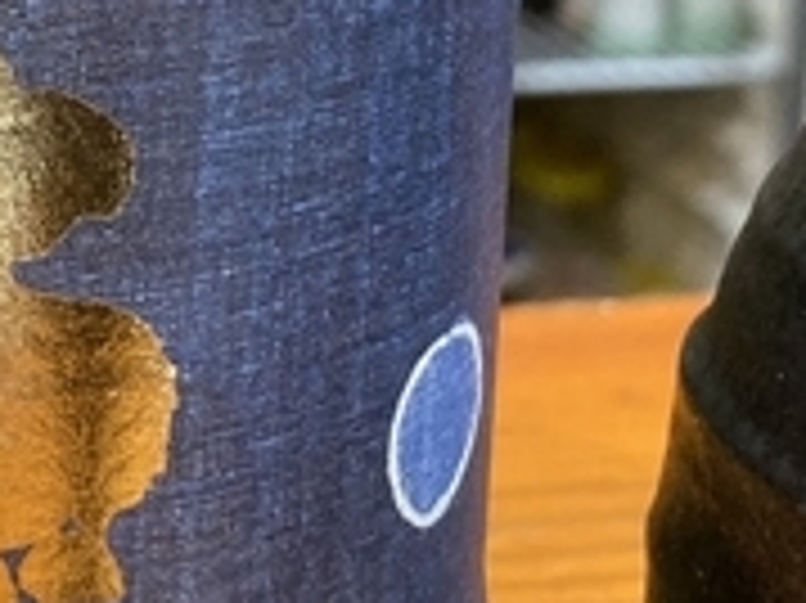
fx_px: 2699
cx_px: -90
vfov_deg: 12.6
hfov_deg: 16.5
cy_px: -22
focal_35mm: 116
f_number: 1.8
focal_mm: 4.25
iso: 320
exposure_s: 1/60
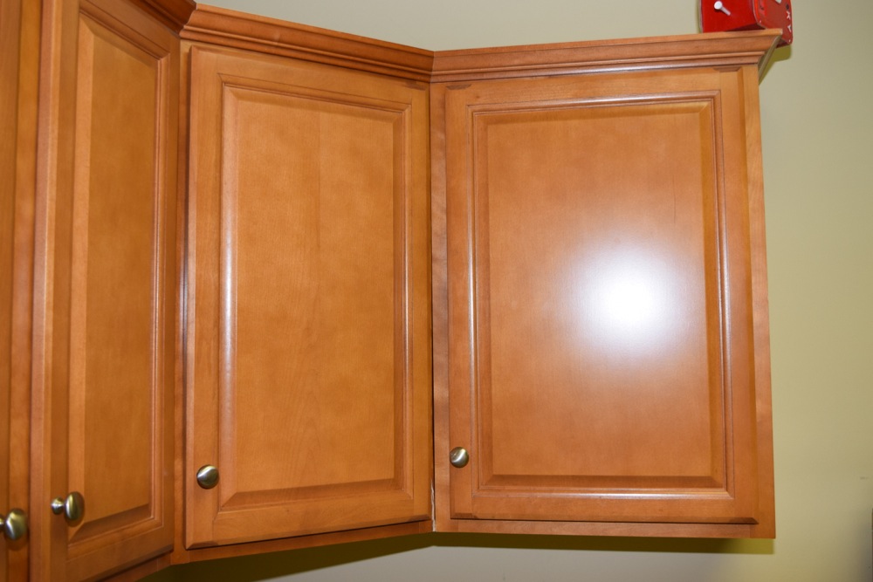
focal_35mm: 39
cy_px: 291
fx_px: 946
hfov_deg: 49.5
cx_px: 436
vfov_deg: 34.2
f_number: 5
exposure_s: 1/100
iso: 800
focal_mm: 26
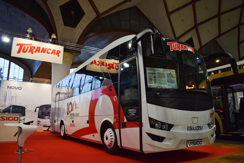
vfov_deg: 47.9
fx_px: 183
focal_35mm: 27
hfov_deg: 67.4
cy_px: 82
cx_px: 122
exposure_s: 1/500
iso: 1400
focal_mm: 18
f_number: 3.5
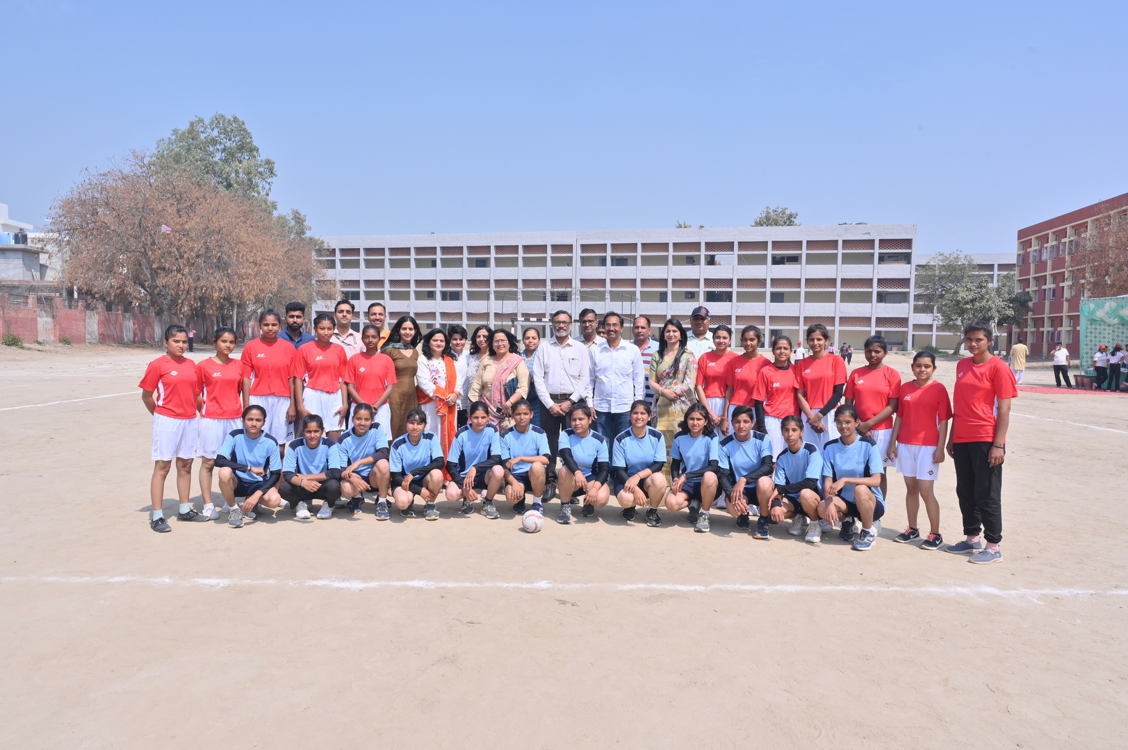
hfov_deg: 73.8
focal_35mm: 24
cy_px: 375
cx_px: 564
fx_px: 752
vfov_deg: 53.1
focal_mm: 24
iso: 160
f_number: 14
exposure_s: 1/250
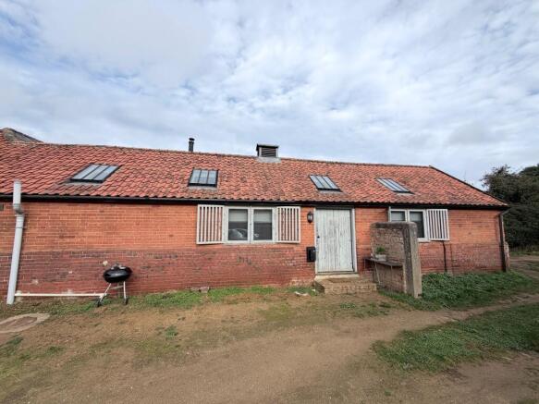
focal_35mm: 14
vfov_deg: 85.7
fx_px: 218
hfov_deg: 102.1
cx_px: 270
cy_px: 202
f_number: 2.2
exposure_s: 1/770
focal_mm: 2.22
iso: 32
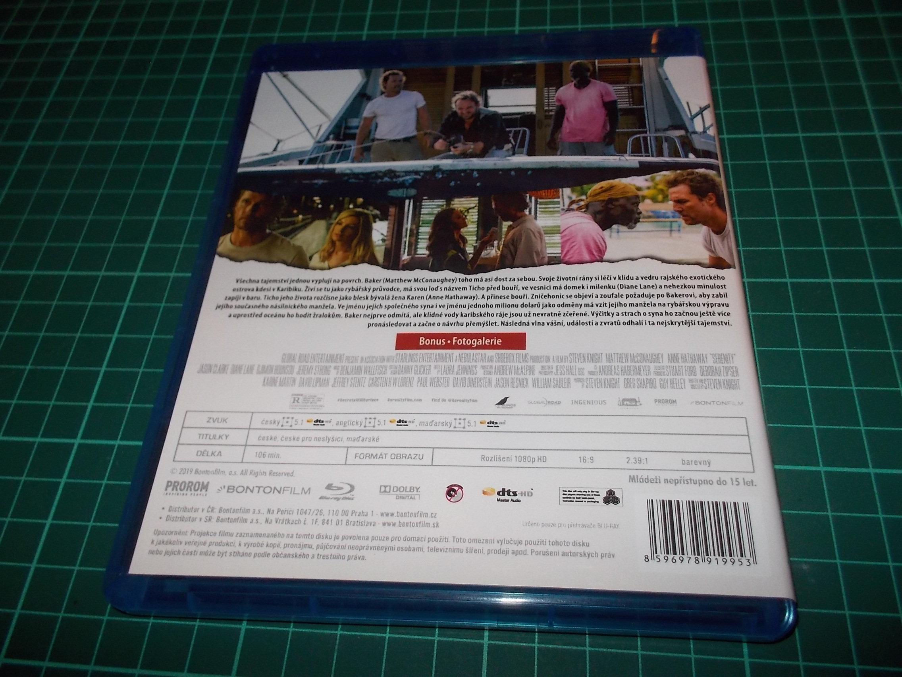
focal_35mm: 29
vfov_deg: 48.2
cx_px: 451
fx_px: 756
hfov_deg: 61.7
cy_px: 338
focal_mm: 4.1
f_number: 3.3
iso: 200
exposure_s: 1/30
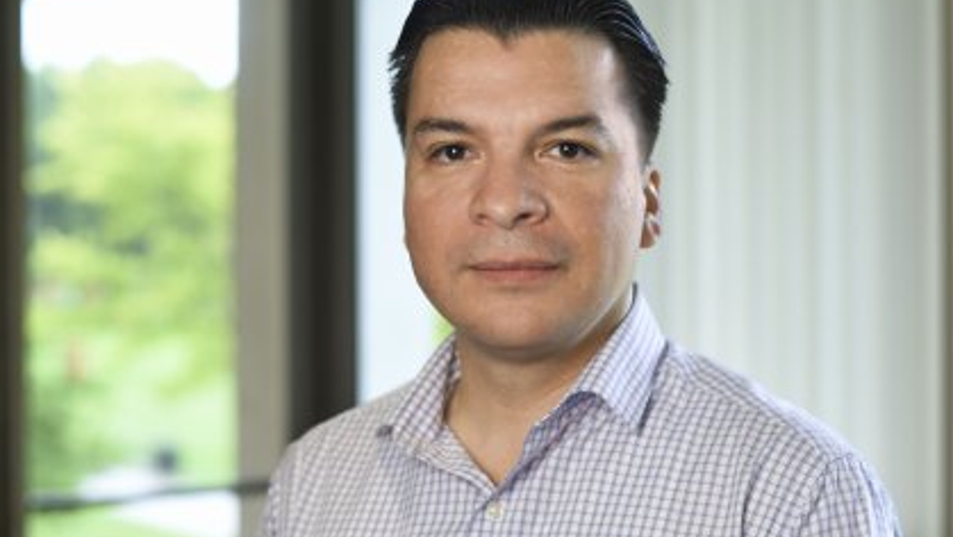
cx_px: 523
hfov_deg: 34.9
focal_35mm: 60
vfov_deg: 20.1
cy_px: 262
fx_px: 1517
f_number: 2.8
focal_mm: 50
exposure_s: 1/100
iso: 250
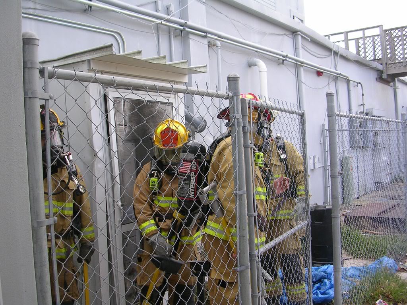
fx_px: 447
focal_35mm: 38
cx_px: 204
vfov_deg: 37.7
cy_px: 152
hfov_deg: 49.0
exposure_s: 1/185
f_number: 2.8
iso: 50
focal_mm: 5.8
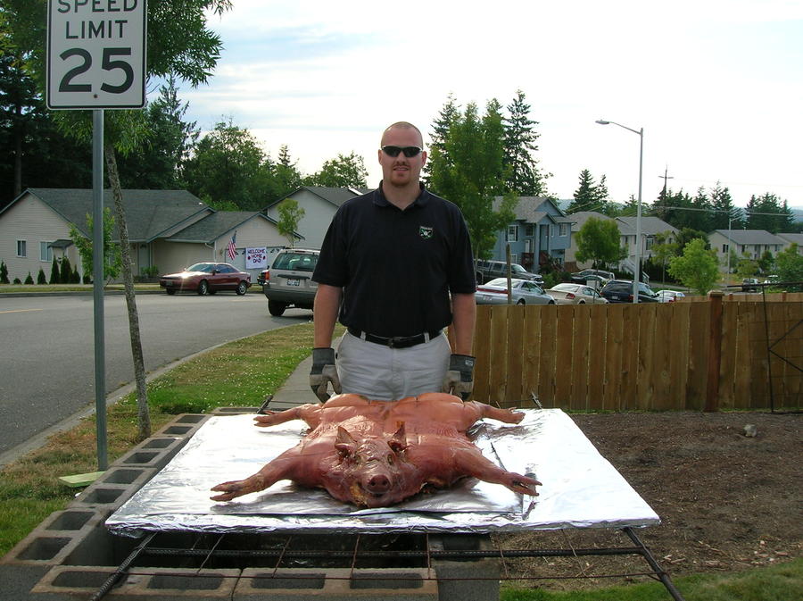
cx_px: 402
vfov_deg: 39.6
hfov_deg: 51.4
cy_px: 300
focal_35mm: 36
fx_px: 834
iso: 50
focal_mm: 6
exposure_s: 1/190
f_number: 4.9
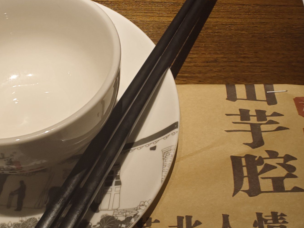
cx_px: 138
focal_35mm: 47
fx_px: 413
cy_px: 86
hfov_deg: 40.4
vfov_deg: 30.8
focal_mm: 2.59
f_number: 2.2
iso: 77
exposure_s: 1/50.3
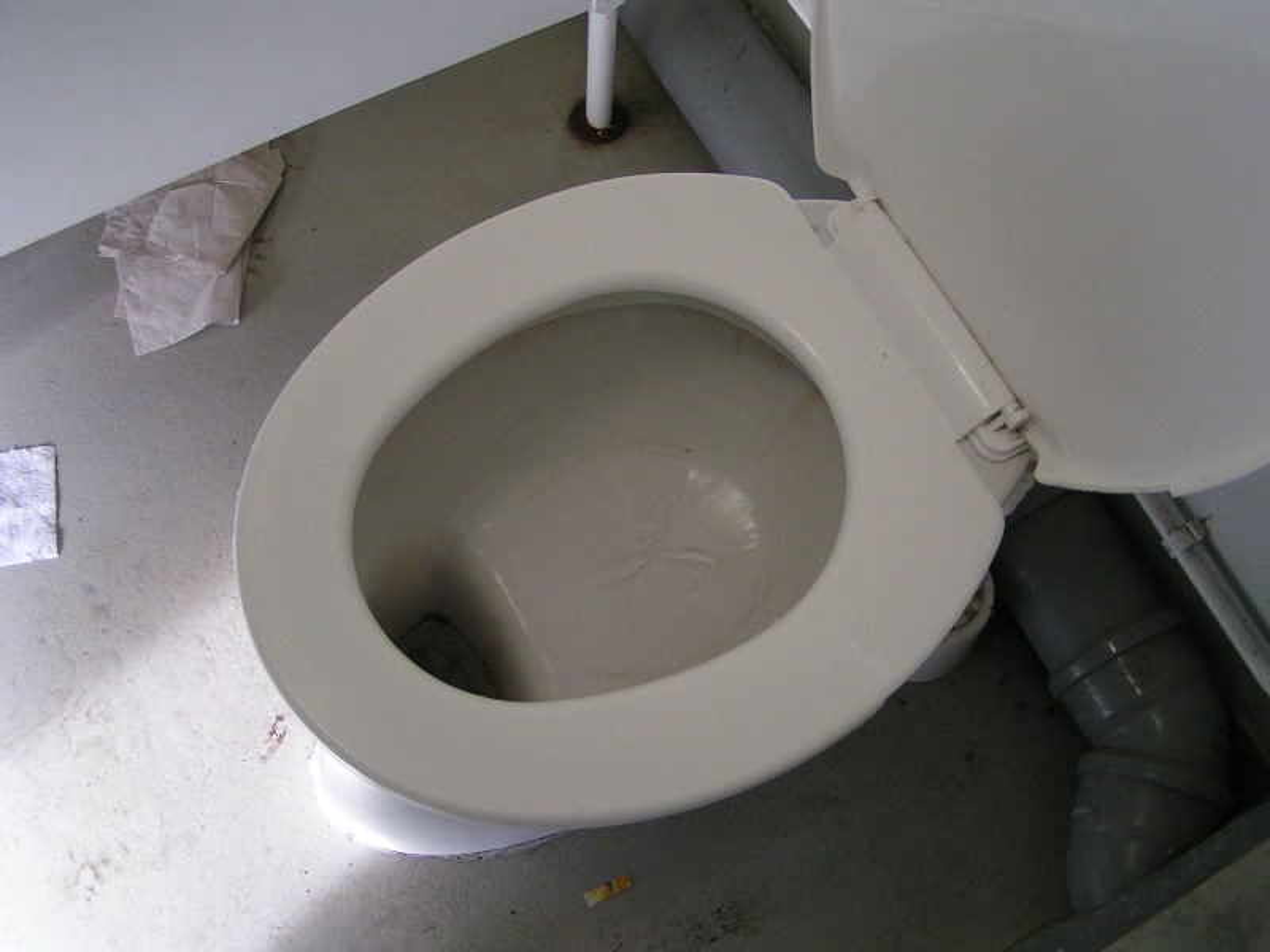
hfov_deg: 49.0
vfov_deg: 37.7
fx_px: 1394
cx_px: 635
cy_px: 476
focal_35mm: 38
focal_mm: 5.8
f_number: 2.8
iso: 160
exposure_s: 1/40
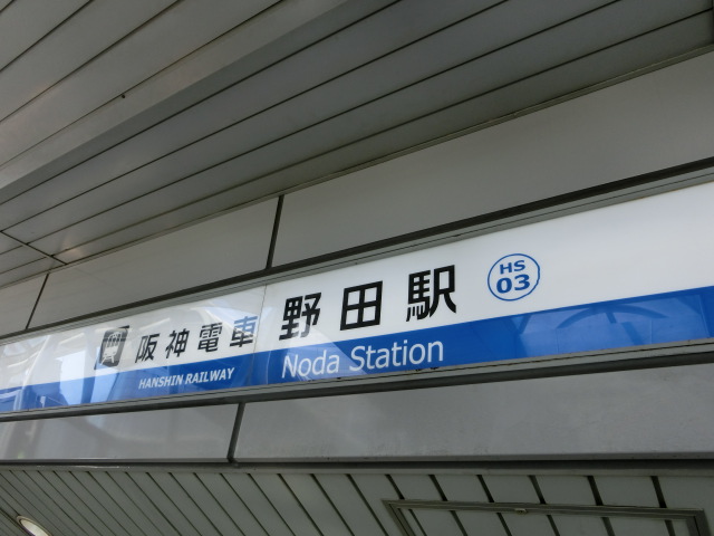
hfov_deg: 69.4
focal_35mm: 25
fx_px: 516
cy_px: 268
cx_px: 357
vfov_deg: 54.9
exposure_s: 1/250
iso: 80
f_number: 3.5
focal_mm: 4.5
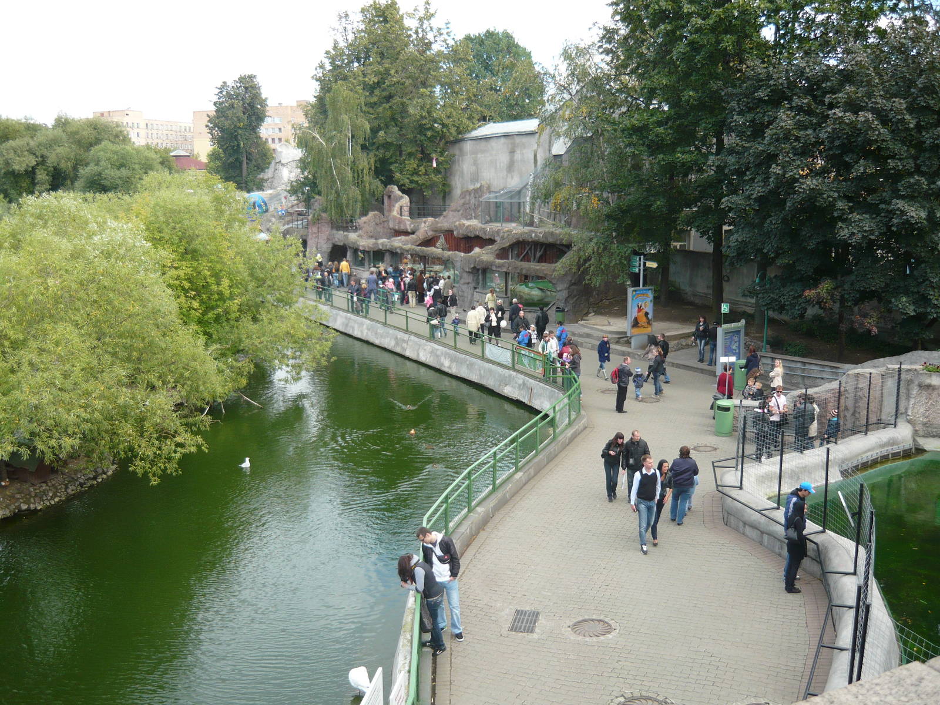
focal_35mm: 33
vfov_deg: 42.9
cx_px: 470
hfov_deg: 55.4
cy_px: 352
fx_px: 896
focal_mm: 5.5
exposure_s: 1/250
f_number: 2.8
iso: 100
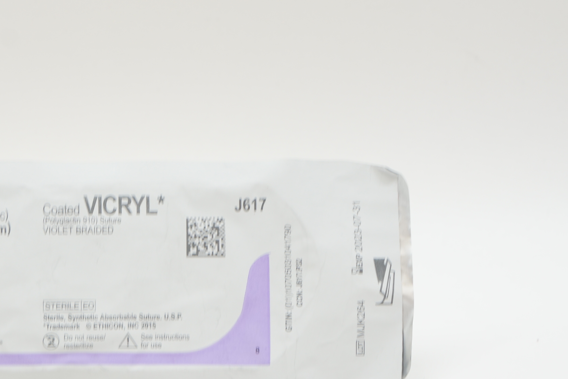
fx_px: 1431
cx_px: 156
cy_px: 242
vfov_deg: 15.0
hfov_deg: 22.3
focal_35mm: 91
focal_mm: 41
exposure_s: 1/40
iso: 400
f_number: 7.1
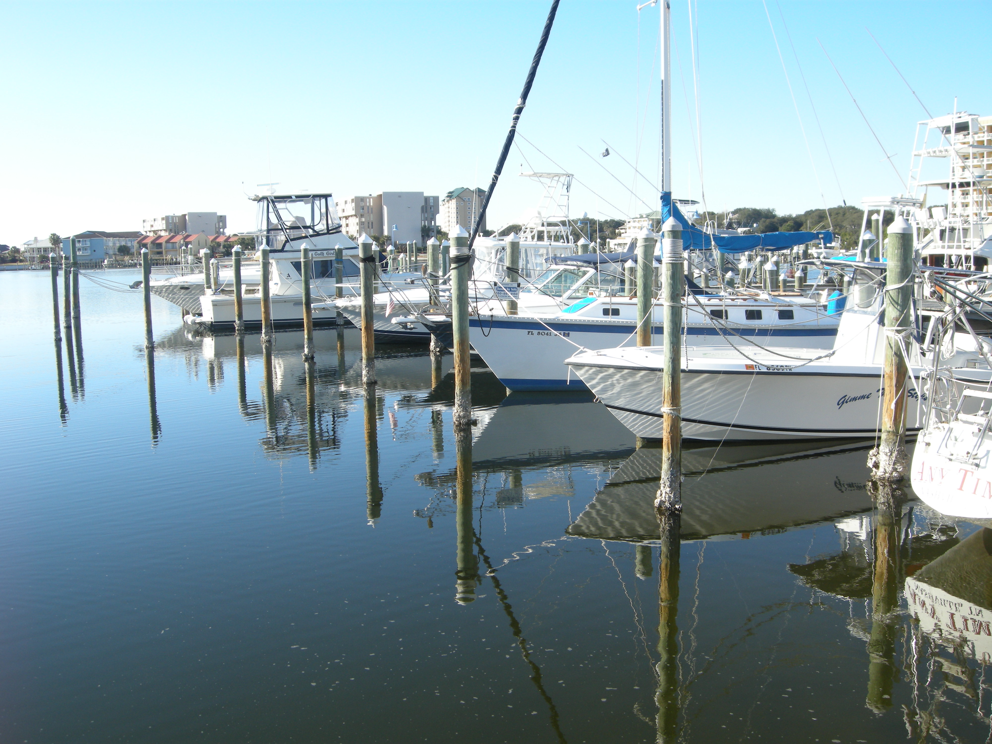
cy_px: 372
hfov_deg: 52.6
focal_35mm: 35
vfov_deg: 40.7
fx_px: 1003
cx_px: 496
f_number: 4.8
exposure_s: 1/170
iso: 64
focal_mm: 7.5
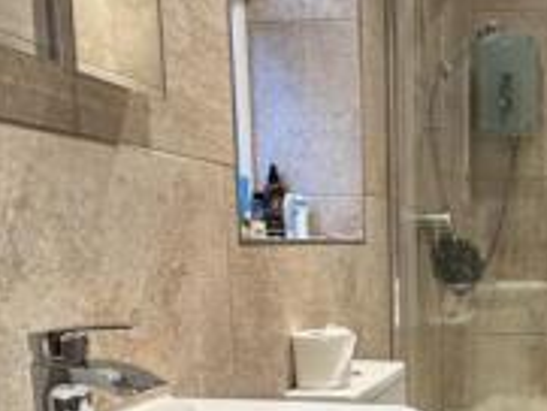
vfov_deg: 31.0
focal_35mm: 45
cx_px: 530
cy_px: 358
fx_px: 712
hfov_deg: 38.0
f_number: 2.2
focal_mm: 2.22
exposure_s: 1/50
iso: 250
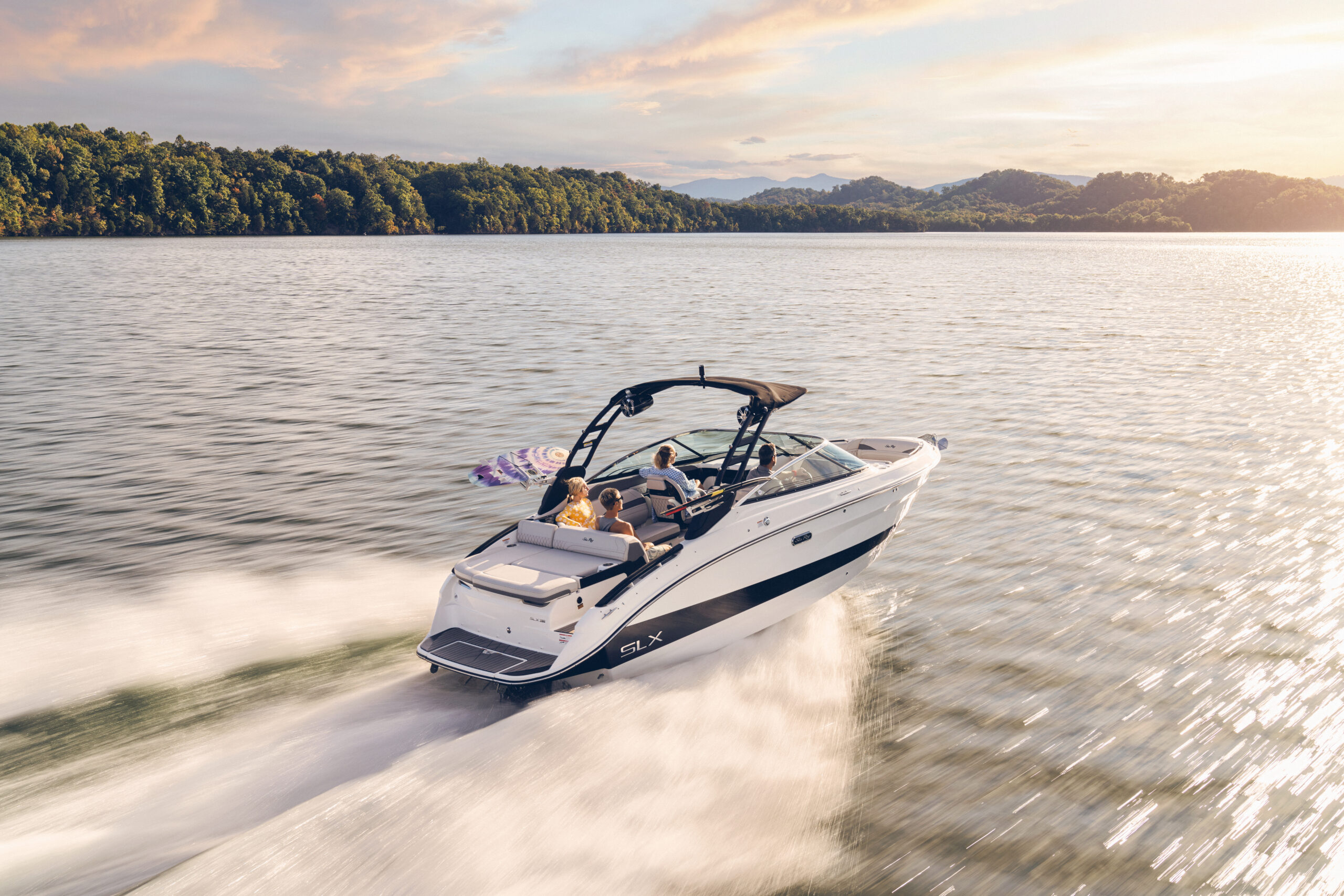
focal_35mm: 33
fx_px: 1232
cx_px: 672
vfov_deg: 40.0
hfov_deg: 57.2
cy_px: 448
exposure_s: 1/30
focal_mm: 33
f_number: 8
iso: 100
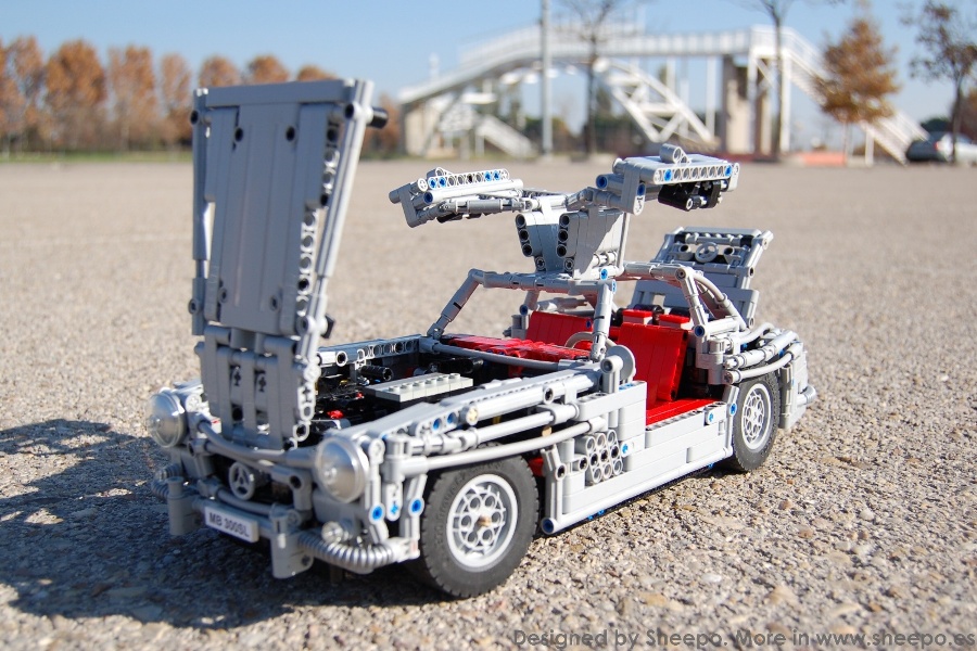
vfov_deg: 36.9
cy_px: 326
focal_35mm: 36
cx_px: 488
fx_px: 977
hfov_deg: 53.1
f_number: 4
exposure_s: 1/1000
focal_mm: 24
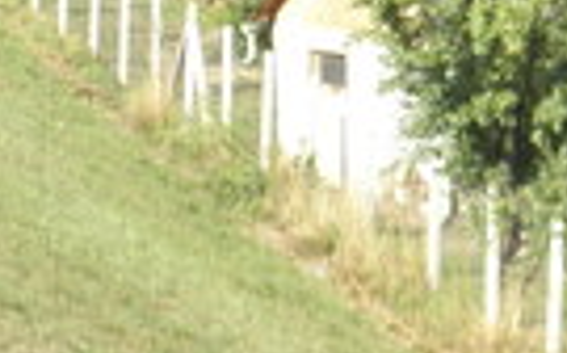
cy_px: -315
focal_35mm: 272
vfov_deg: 4.7
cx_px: 798
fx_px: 4198
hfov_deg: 7.6
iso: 100
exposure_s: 1/250
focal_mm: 9.7
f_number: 4.1
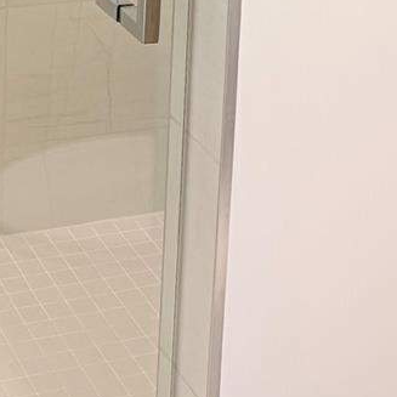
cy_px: -246
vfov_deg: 14.7
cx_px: -30
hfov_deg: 15.7
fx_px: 1401
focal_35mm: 108
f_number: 1.6
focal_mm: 5.96
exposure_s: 1/125
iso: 64
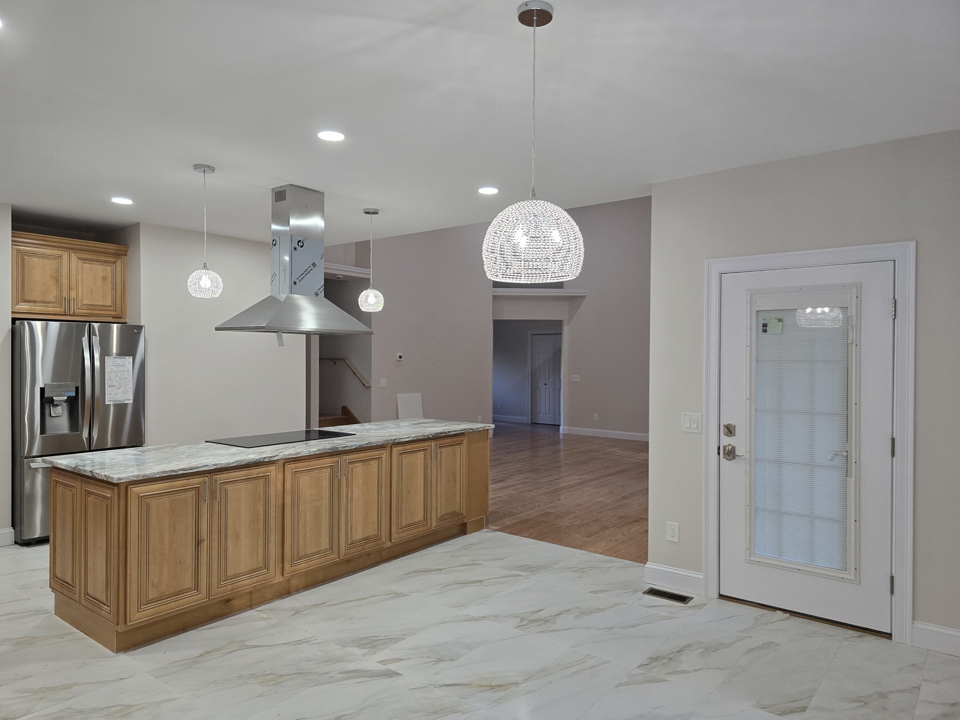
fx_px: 638
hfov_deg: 73.9
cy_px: 360
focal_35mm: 23
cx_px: 480
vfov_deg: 58.9
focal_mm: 6.3
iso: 100
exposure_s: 1/120
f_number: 1.7
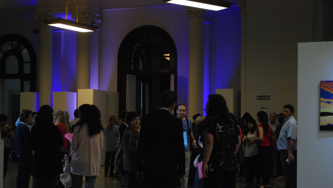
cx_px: 166
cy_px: 110
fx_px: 530
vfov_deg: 20.0
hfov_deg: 34.9
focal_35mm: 60
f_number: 5.3
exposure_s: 1/80
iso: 1600
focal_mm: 38
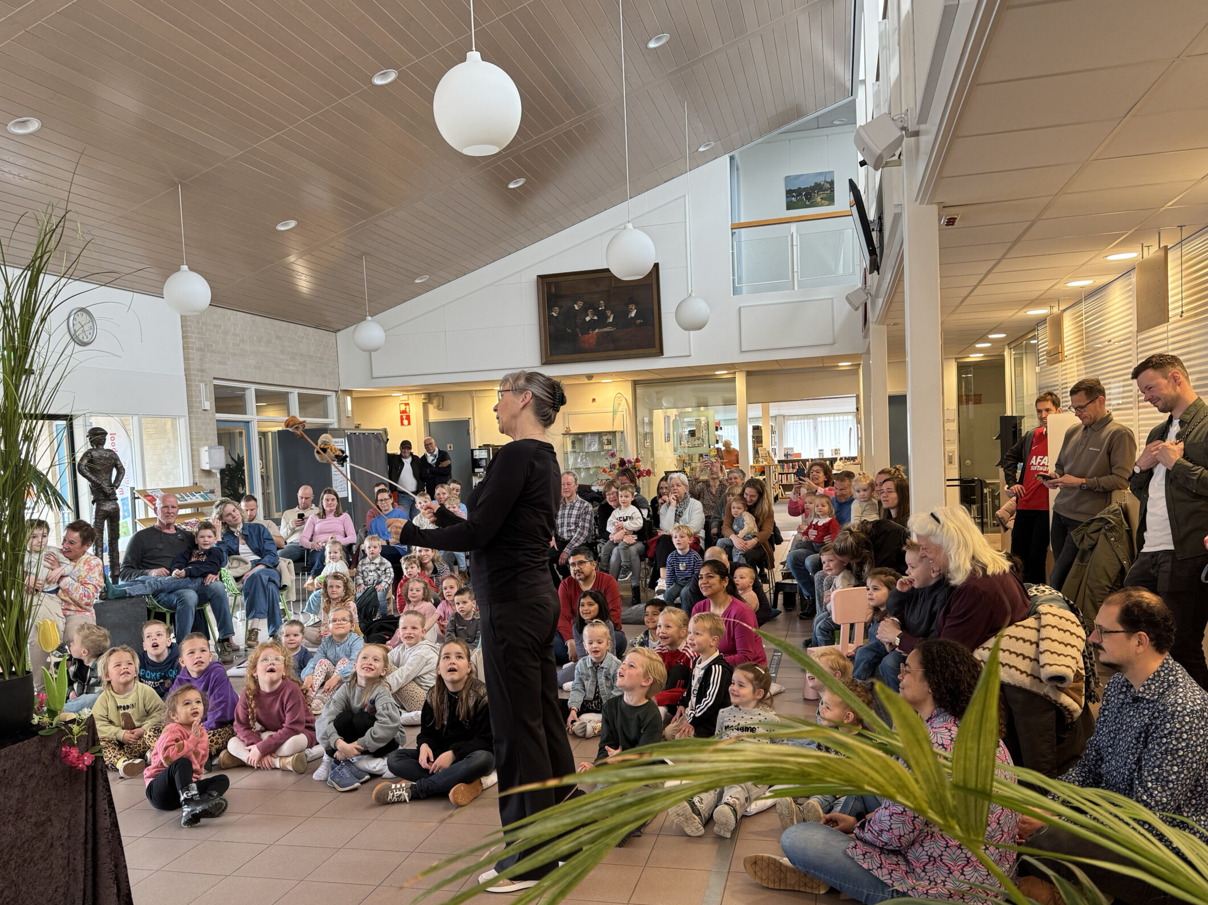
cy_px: 498
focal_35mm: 29
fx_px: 1012
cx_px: 561
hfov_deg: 61.6
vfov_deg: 48.2
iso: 125
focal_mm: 6.76
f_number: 1.78
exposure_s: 1/50
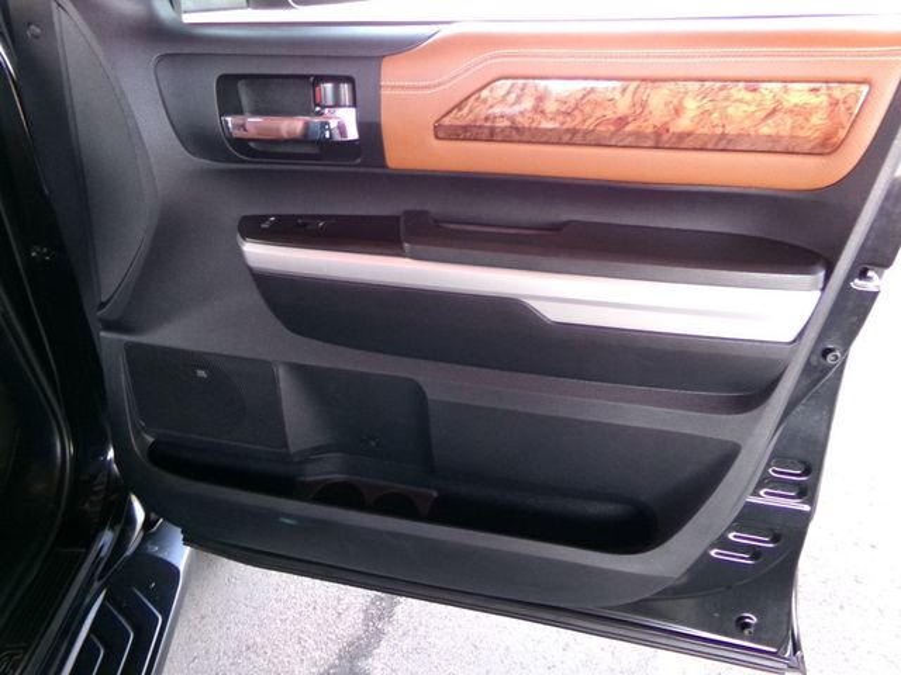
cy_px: 338
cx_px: 450
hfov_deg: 71.6
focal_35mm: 24
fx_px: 625
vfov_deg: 56.8
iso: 486
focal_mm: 4.3
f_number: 3.7
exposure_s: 1/60
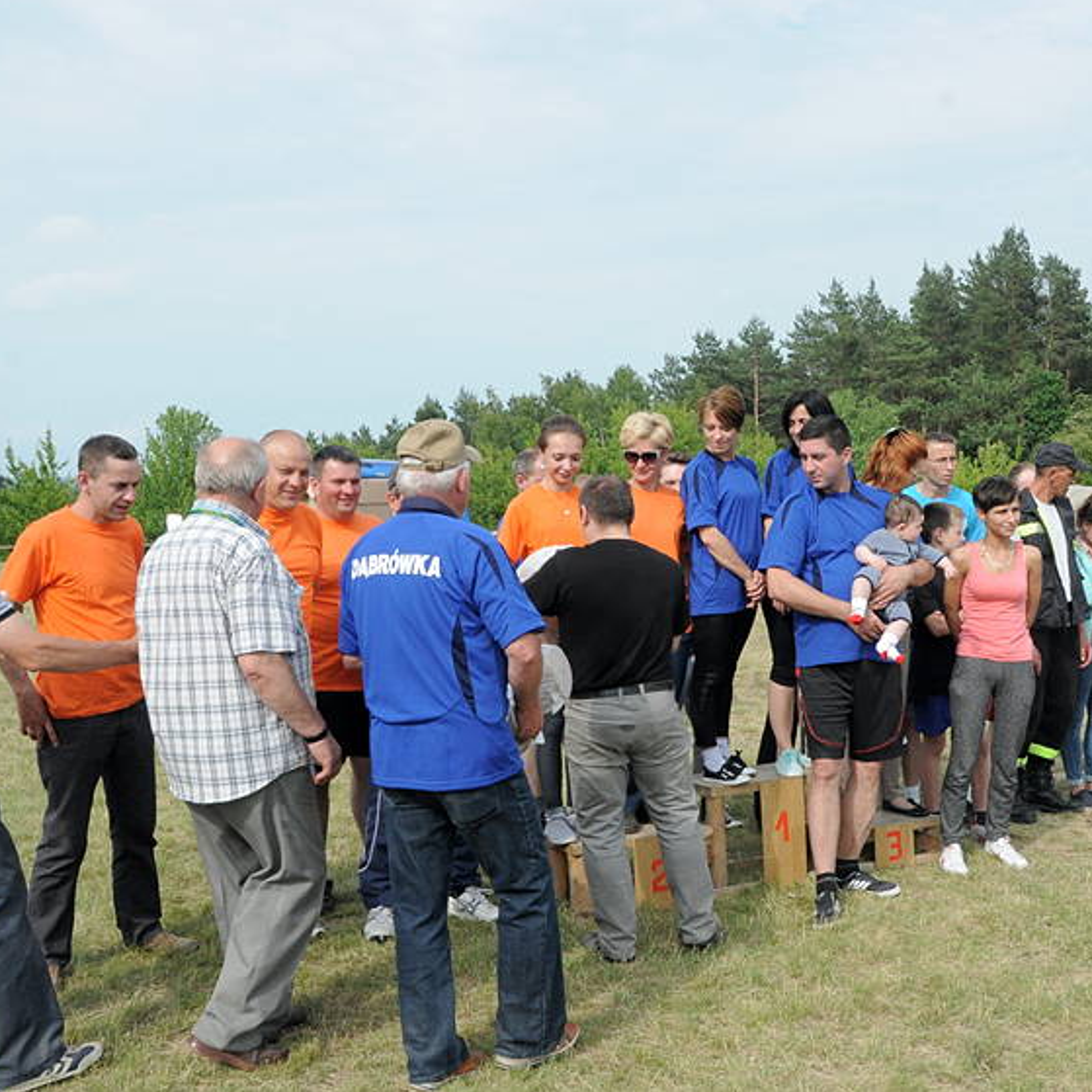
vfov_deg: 41.3
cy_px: 544
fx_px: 1451
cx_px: 715
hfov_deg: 40.8
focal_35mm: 41
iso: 800
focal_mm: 21
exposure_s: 1/640
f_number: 13
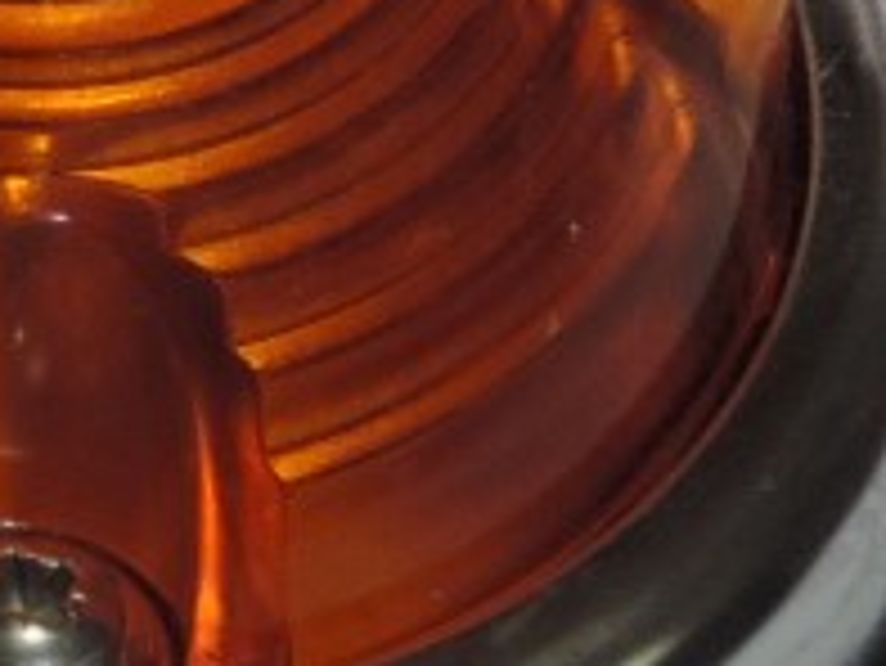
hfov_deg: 2.7
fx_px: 18721
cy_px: 328
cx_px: -85
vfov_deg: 2.0
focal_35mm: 731
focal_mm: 40.1
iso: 400
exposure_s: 1/60
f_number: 4.6
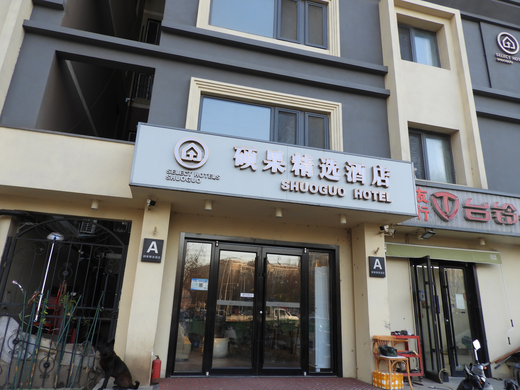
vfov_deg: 56.8
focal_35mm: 24
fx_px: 361
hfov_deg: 71.6
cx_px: 260
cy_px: 195
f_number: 3.3
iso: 100
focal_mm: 4.3
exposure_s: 1/60
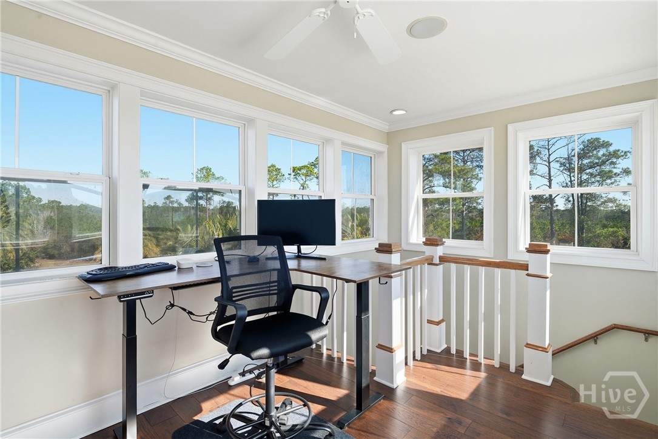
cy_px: 220
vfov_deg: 73.8
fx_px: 293
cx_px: 329
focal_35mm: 16
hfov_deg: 96.7
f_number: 9
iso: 320
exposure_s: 1/500
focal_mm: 16
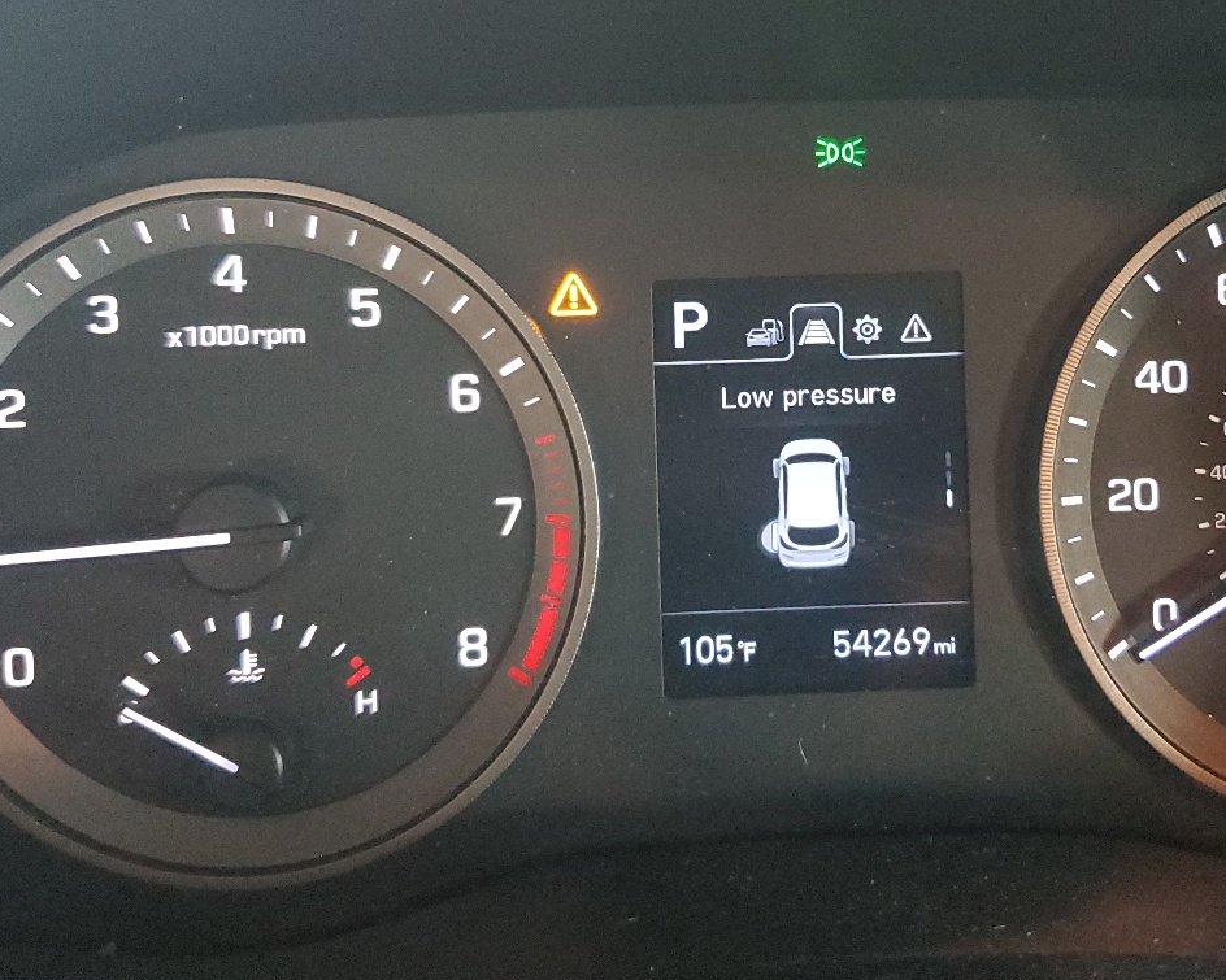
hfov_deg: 42.6
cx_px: 749
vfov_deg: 34.8
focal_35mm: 43
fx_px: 1560
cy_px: 383
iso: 564
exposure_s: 1/15
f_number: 1.5
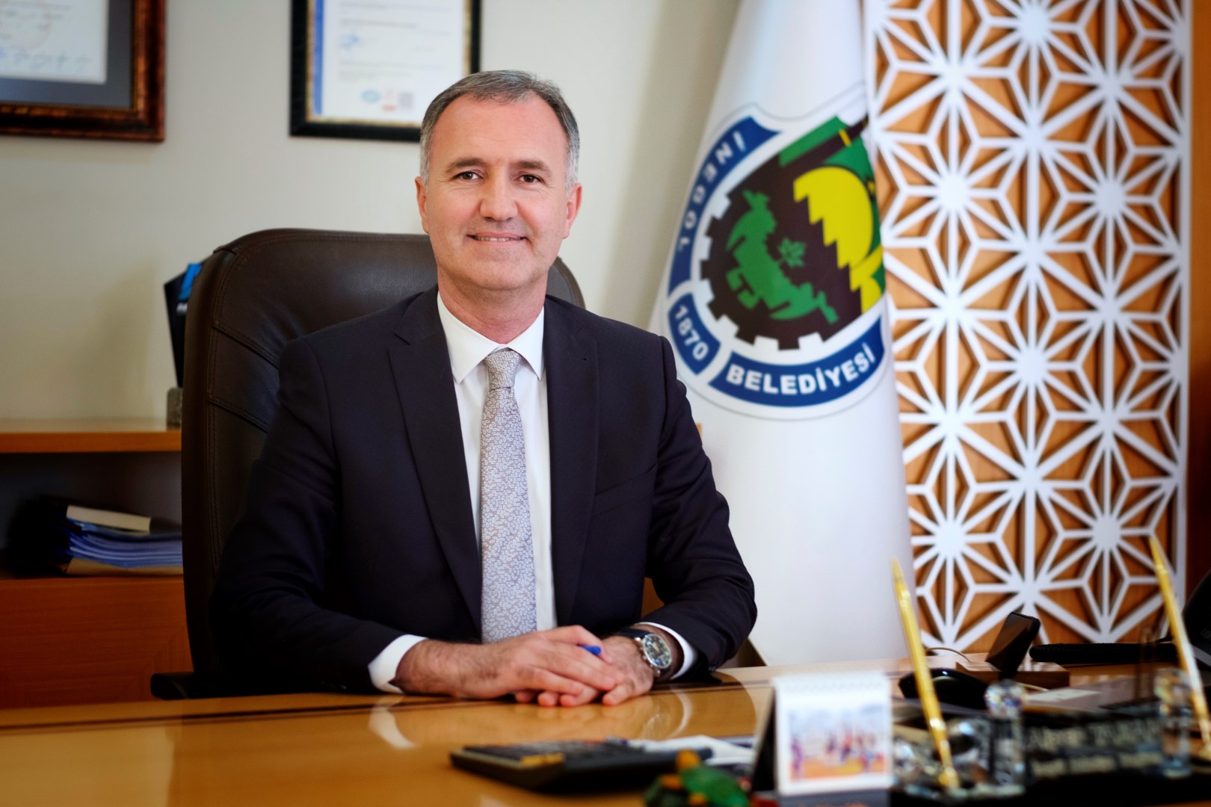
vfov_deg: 12.1
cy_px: 404
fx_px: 3801
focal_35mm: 113
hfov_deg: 18.1
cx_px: 606
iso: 500
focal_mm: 75
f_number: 2.5
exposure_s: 1/60
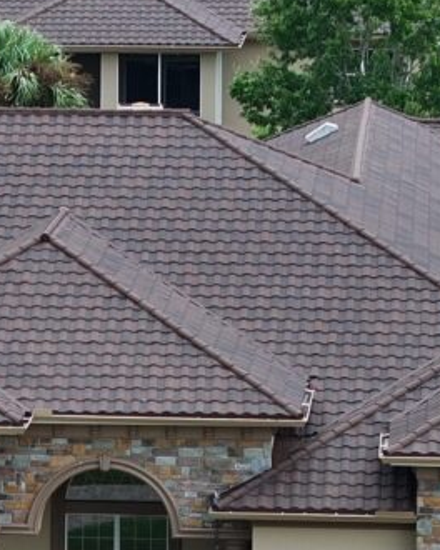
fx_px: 3451
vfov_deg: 8.9
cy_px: 765
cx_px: -48
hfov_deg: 7.3
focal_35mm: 212
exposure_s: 1/25
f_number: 2.8
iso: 100
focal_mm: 19.35
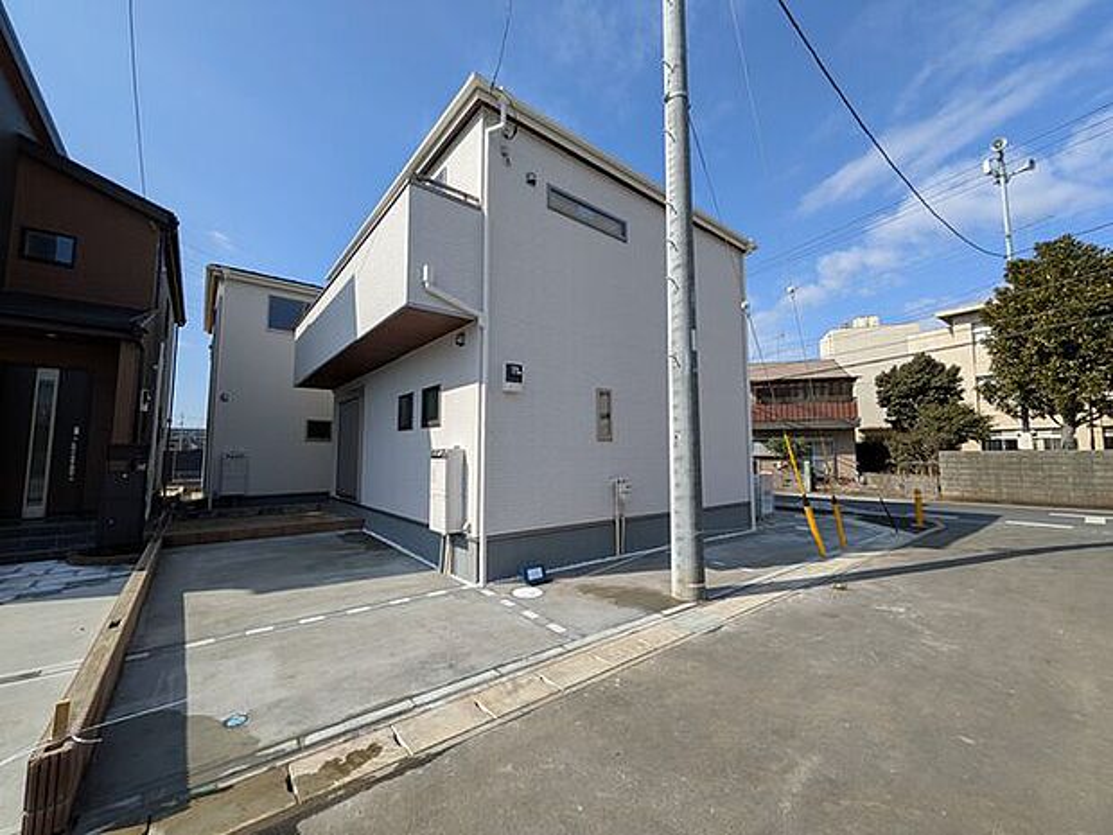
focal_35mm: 14
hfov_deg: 102.1
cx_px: 556
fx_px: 450
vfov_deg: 85.7
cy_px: 418
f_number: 2.2
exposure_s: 1/2347
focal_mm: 1.83
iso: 47
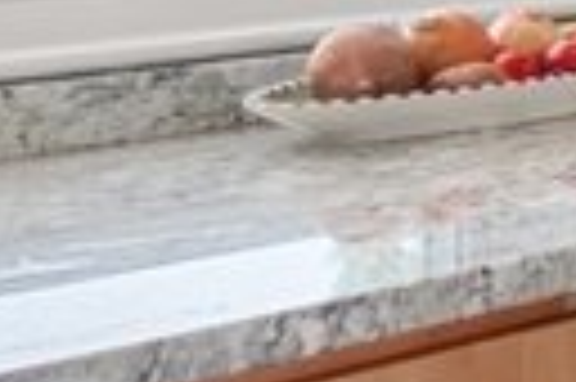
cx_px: 1274
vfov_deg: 10.3
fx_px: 2045
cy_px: -200
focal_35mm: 128
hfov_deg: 13.1
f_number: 9
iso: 800
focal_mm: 16
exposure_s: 1/13
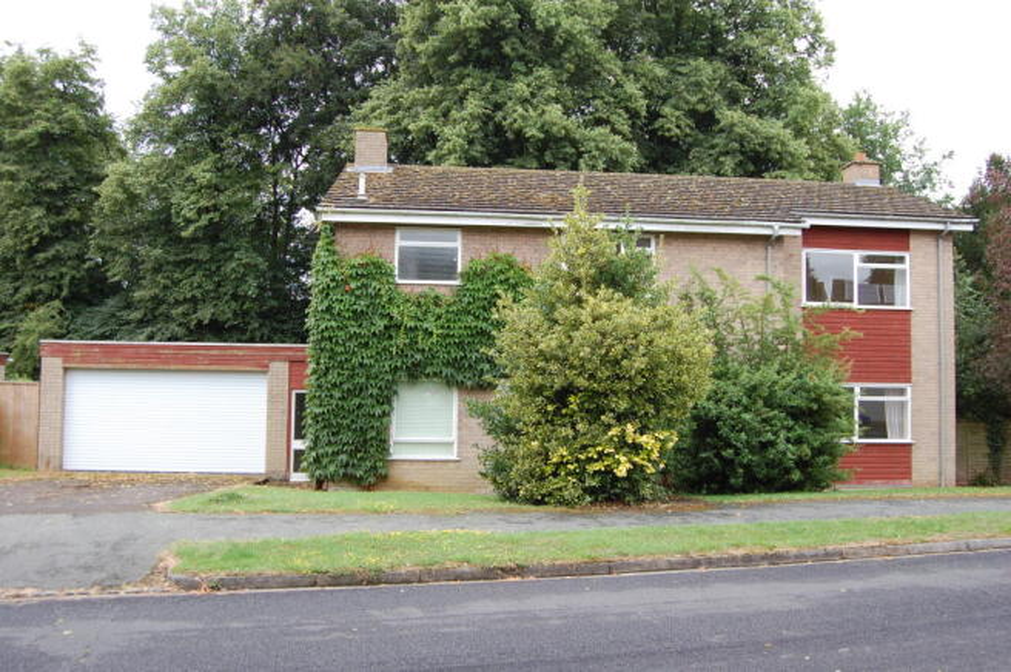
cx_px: 506
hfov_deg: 62.0
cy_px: 336
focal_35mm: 30
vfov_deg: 43.5
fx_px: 842
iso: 200
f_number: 5.6
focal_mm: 20
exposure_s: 1/125
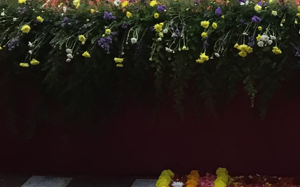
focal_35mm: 106
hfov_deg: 19.1
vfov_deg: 11.6
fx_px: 866
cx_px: 299
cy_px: -122
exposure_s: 1/33
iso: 80
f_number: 2.4
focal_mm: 3.3
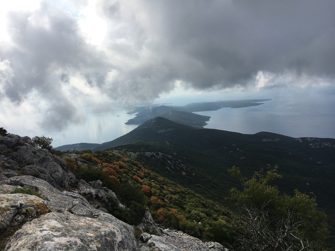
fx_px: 281
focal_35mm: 29
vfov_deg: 48.2
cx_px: 168
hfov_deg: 61.7
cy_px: 126
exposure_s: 1/2481
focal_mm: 4.15
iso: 25
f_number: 2.2
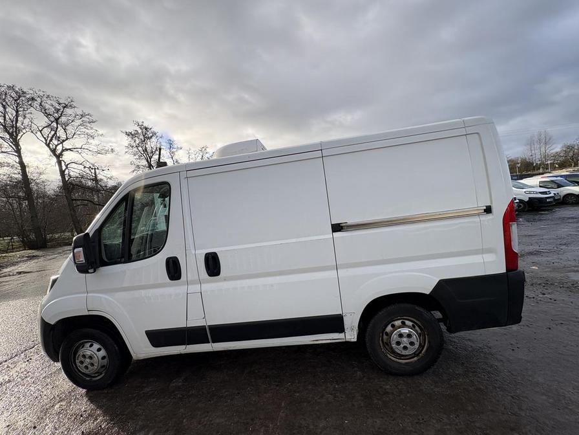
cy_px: 218
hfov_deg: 102.1
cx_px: 290
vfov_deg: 85.7
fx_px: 234
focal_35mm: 14
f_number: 2.2
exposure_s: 1/573
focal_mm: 2.22
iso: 40
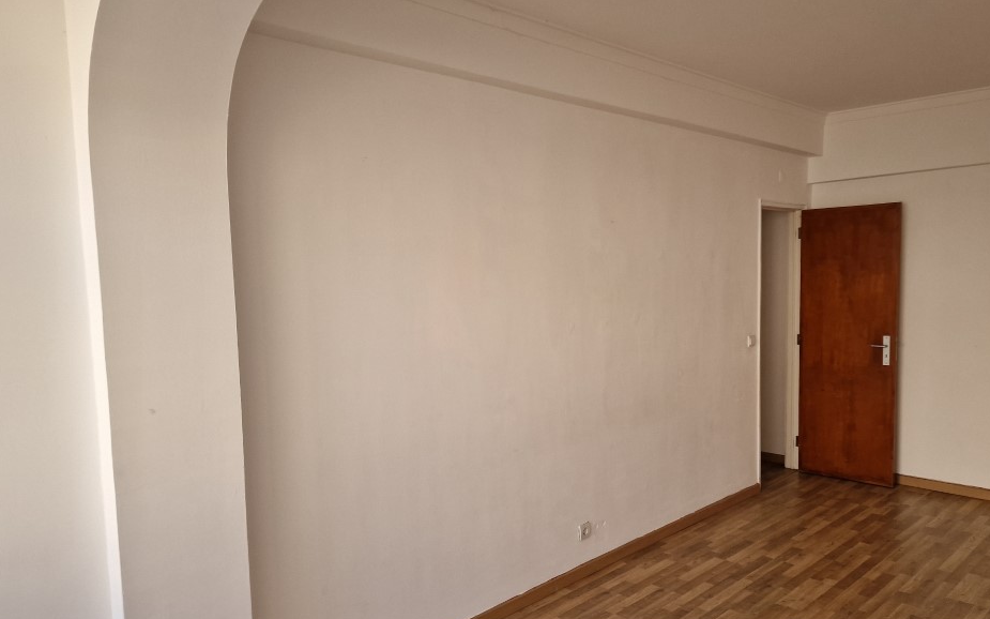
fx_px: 728
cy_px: 339
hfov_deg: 68.4
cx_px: 506
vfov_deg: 46.0
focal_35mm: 27
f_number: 1.8
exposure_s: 1/180
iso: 160
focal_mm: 6.4
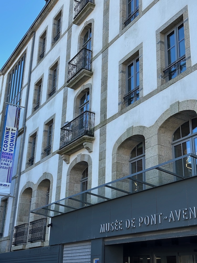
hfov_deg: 30.3
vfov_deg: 39.7
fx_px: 364
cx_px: 98
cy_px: 132
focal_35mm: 48
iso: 64
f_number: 1.78
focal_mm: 6.86
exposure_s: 1/962
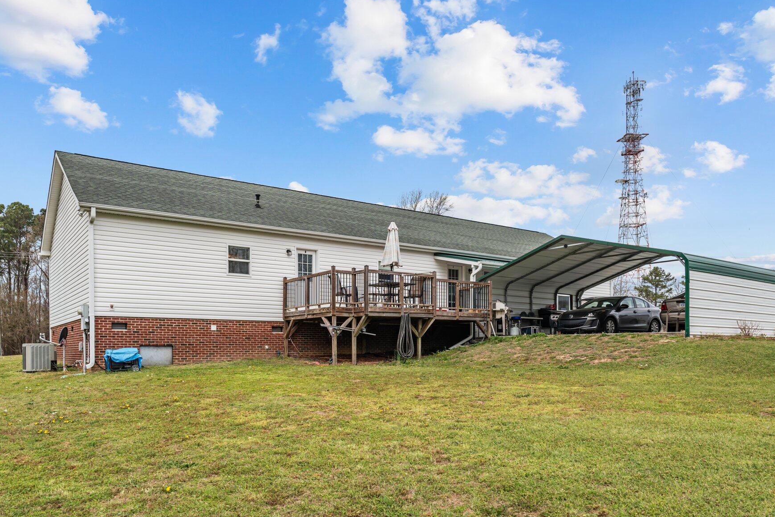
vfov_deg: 48.5
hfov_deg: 68.1
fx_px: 573
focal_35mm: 27
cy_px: 286
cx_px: 364
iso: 250
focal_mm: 22.5
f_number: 8
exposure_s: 1/500
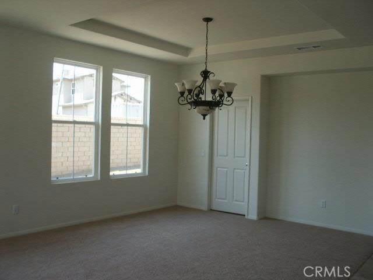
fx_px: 377
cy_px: 140
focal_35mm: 35
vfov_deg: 40.7
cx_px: 186
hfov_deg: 52.6
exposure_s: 1/125
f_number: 3
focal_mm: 7.18
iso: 64
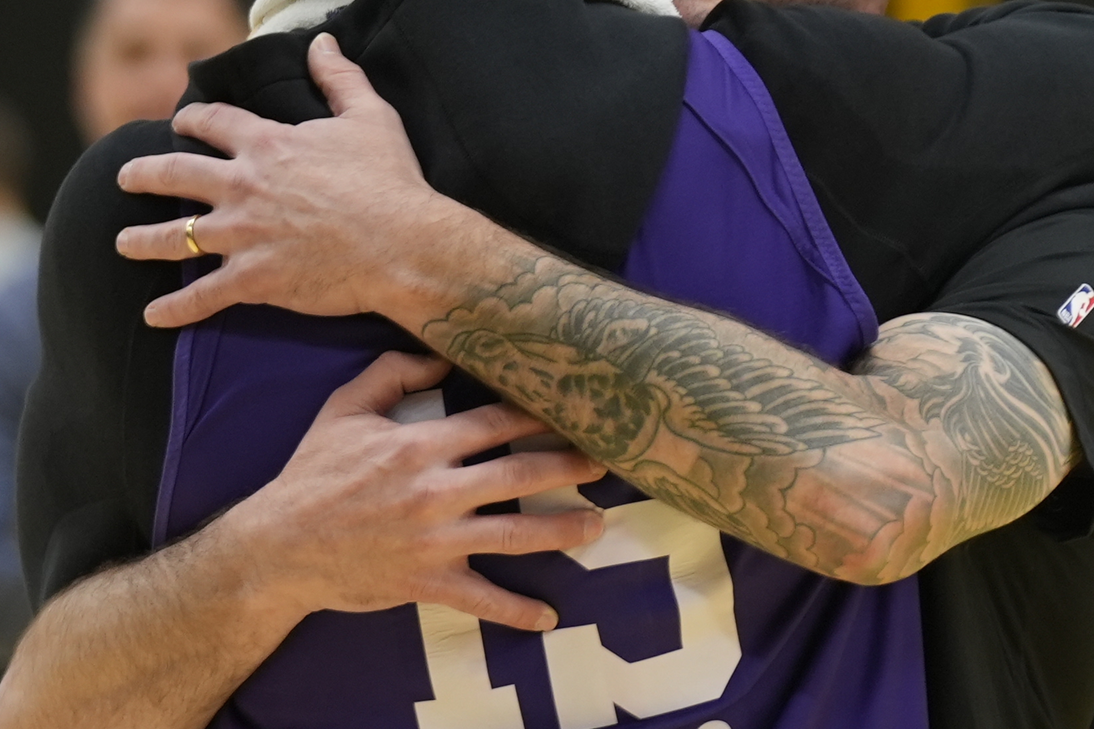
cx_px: 737
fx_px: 13157
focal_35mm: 433
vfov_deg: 3.2
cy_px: 335
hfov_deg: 4.8
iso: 800
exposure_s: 1/320
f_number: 2.8
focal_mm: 140
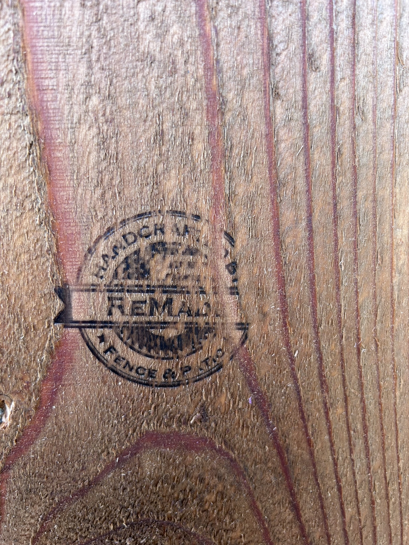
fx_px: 410
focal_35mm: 26
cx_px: 204
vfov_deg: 67.3
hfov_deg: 53.1
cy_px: 272
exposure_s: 1/121
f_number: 1.5
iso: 64
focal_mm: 5.7
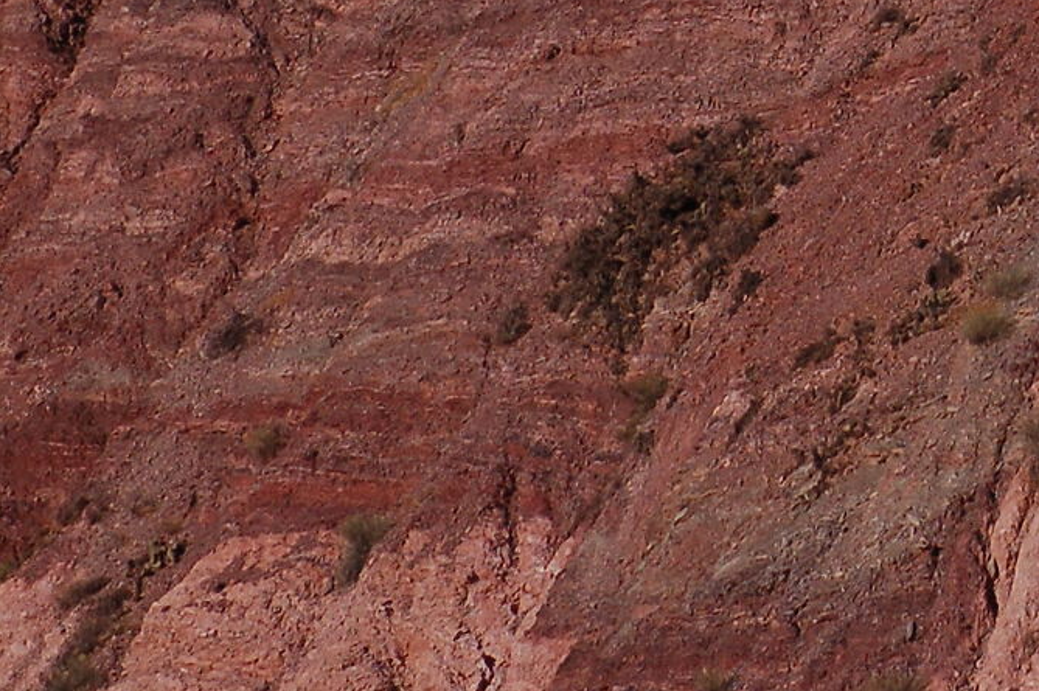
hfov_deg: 5.1
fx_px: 11645
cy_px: -205
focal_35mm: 404
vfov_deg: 3.4
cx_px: 1440
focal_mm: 75
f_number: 9
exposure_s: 1/1250
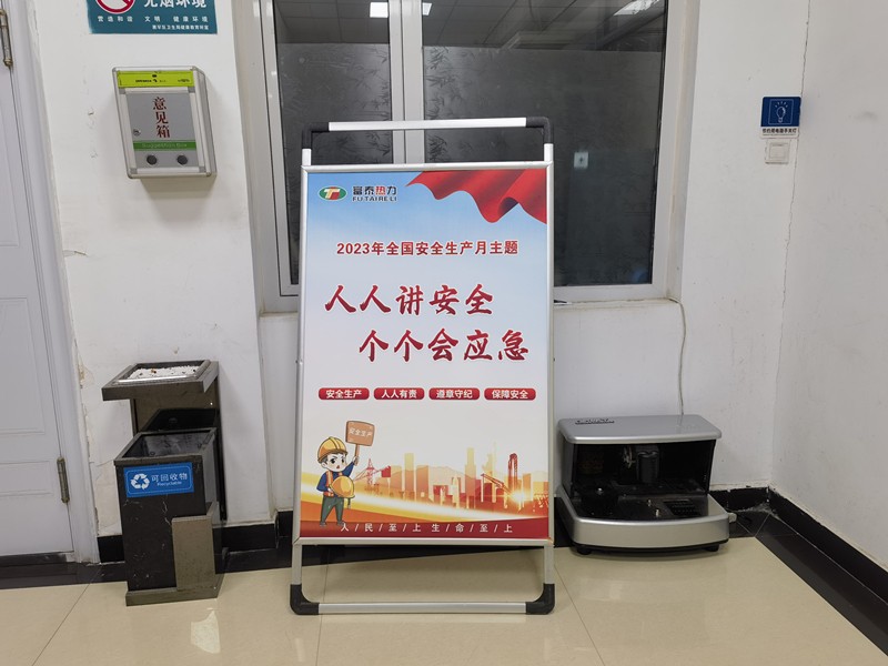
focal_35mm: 27
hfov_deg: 65.3
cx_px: 444
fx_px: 693
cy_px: 333
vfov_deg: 51.4
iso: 64
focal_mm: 6.67
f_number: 1.9
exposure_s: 1/100
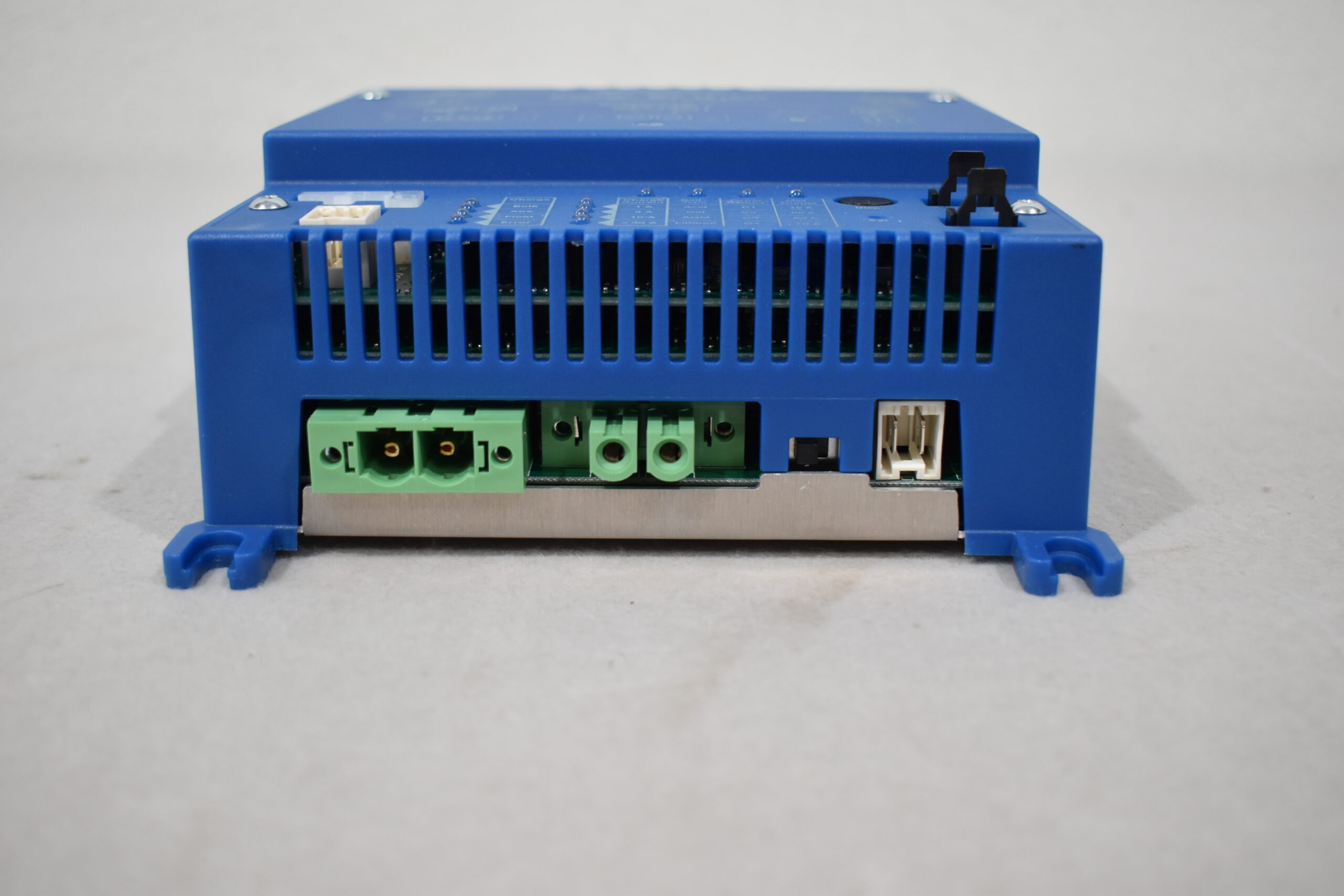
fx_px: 1512
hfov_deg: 47.9
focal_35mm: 40
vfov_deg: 33.0
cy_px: 448
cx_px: 672
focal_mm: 27
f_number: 4
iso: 800
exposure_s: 1/200
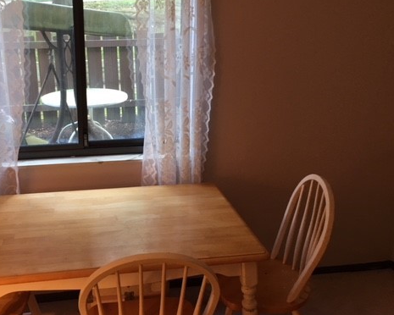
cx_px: 151
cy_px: 119
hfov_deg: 46.5
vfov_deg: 38.0
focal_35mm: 39
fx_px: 455
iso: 100
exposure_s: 1/30
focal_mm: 4.15
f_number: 2.2
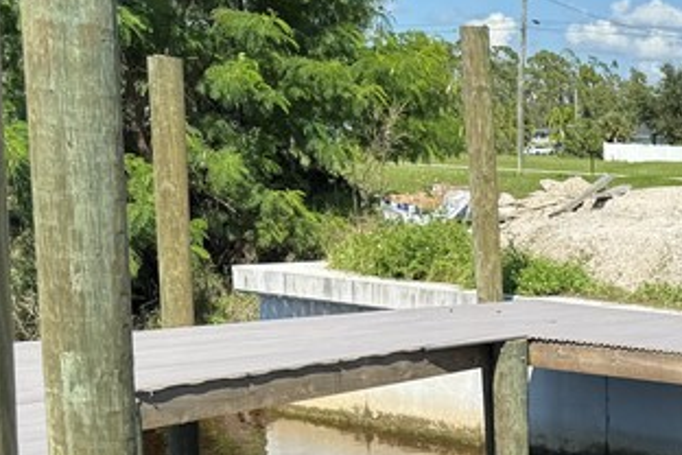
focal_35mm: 82
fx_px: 1553
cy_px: 479
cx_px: 907
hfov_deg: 22.0
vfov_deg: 16.2
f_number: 1.78
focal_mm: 6.76
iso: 80
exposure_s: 1/3953
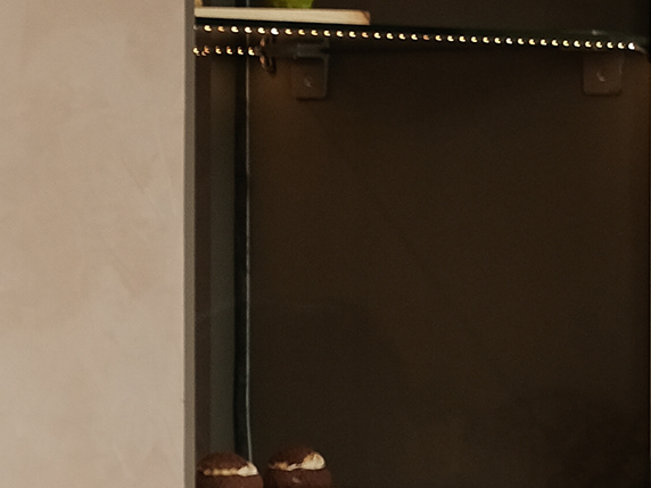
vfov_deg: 6.8
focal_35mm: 218
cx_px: 826
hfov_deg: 8.9
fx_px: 4100
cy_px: 417
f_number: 3.6
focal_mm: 30.2
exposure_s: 1/15
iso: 250
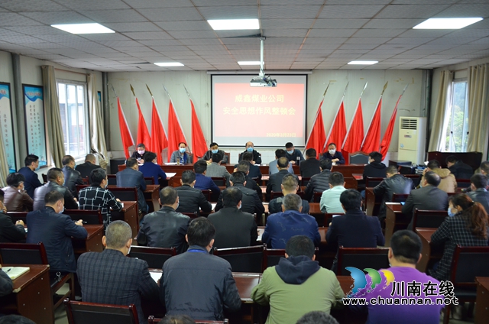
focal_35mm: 30
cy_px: 162
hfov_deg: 62.0
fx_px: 407
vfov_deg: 43.4
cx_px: 244
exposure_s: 1/60
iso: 800
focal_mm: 20
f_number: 4
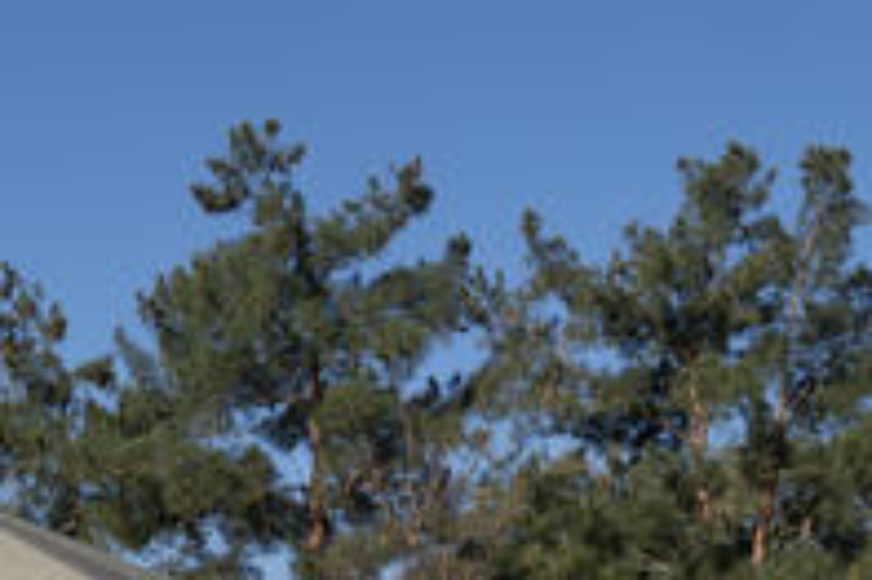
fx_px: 2977
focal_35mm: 123
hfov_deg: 16.7
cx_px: 489
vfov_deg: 10.6
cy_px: 954
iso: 100
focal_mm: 33
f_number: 5
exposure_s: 1/1250
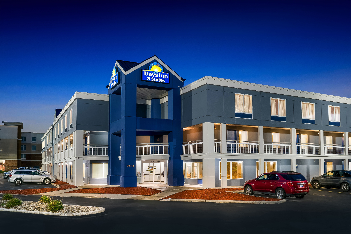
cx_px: 176
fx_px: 292
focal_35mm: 30
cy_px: 117
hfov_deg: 61.9
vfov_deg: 43.6
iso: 400
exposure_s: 5
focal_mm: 30
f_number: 10
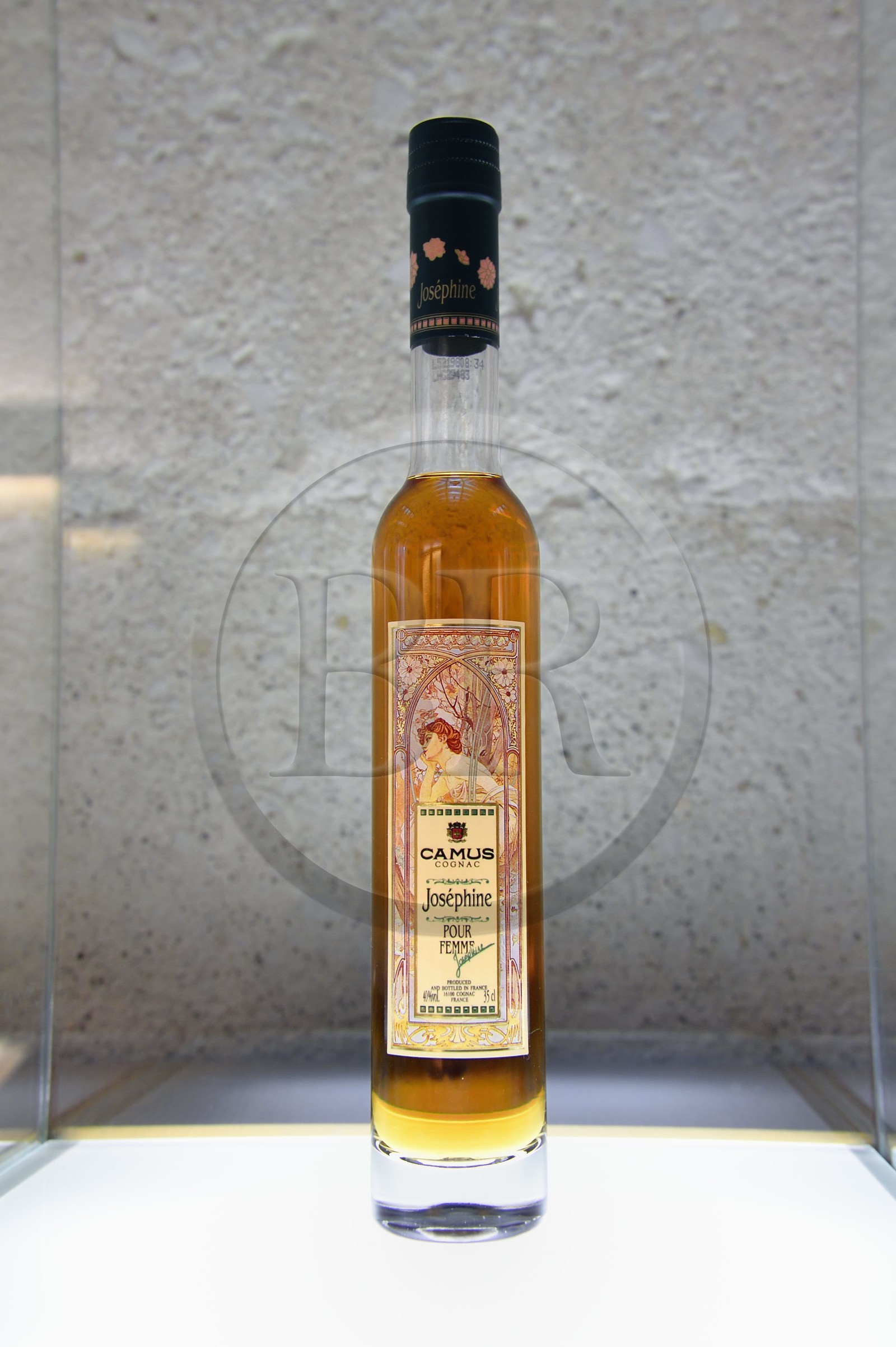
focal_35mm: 48
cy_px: 674
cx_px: 448
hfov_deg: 28.0
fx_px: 1794
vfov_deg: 41.1
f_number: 7.1
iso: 800
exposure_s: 1/40
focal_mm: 48
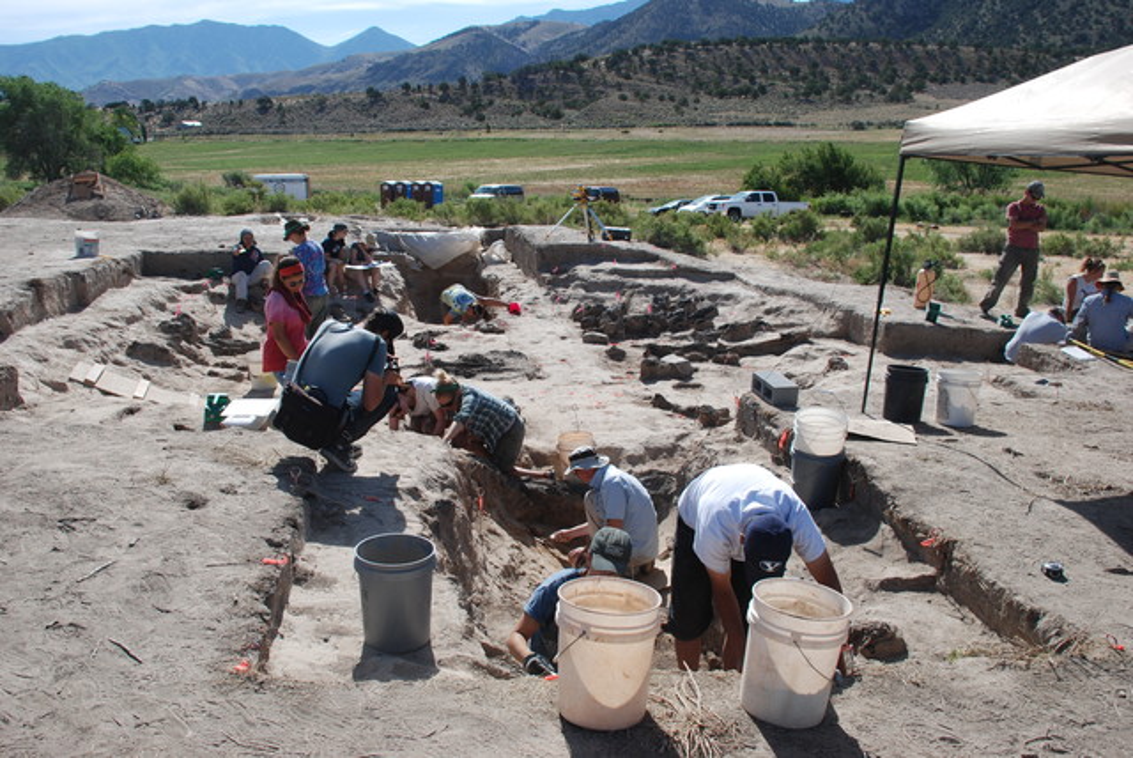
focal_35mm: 30
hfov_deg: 61.9
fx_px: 945
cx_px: 566
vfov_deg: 43.7
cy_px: 379
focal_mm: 20
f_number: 8
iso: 100
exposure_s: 1/250
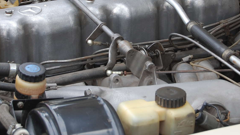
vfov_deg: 9.1
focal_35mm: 133
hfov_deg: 16.1
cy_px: 27
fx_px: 846
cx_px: 139
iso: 200
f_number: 6.3
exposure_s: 1/160
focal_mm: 48
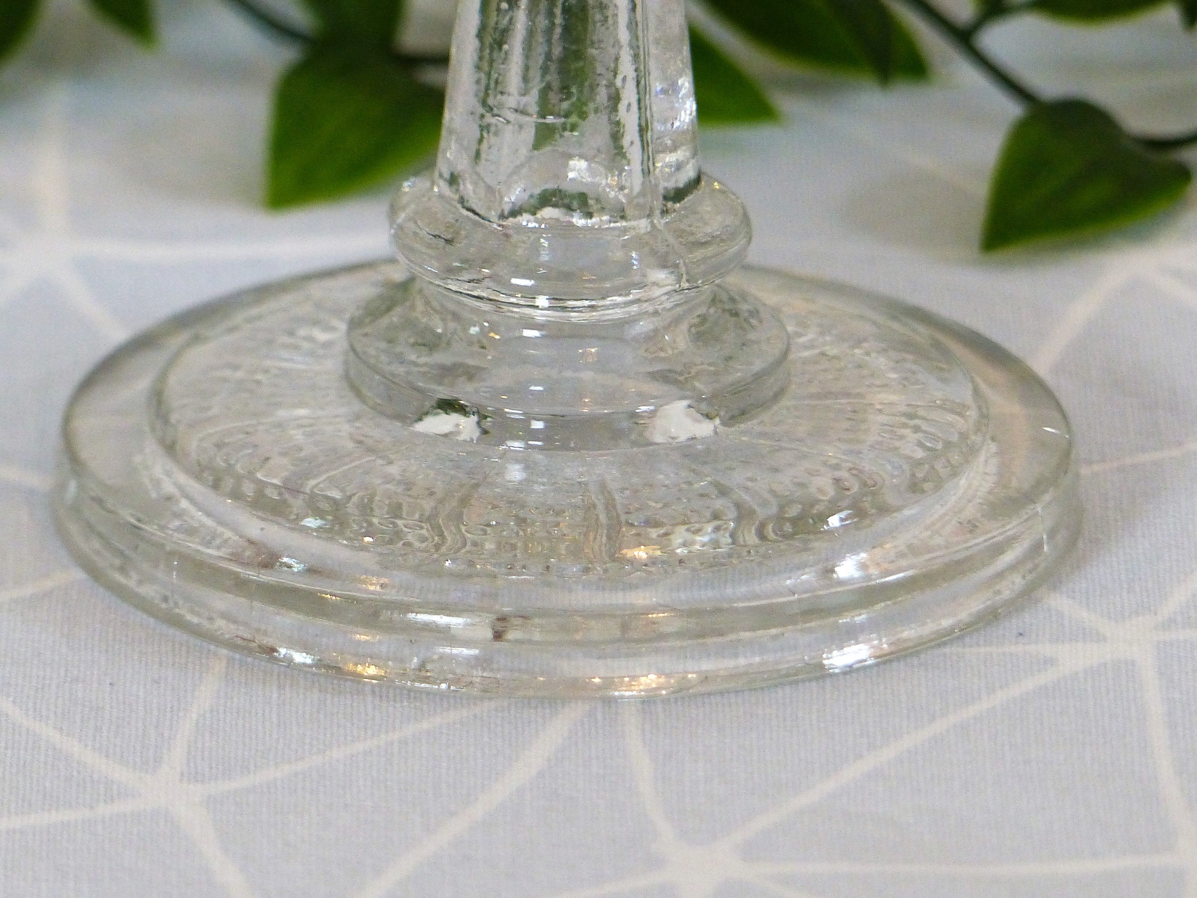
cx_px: 598
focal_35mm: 439
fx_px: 15180
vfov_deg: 3.4
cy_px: 449
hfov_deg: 4.5
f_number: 2.8
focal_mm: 71.8
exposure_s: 1/80
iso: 400
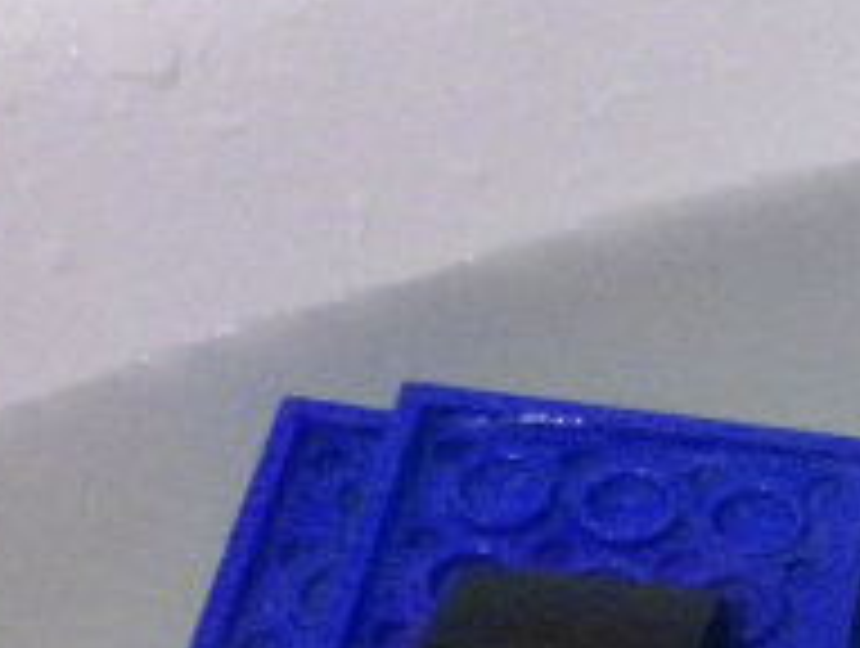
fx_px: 2912
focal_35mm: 117
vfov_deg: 12.3
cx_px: 1517
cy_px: 824
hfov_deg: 14.8
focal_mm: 5
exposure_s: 1/20
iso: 800
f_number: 3.2
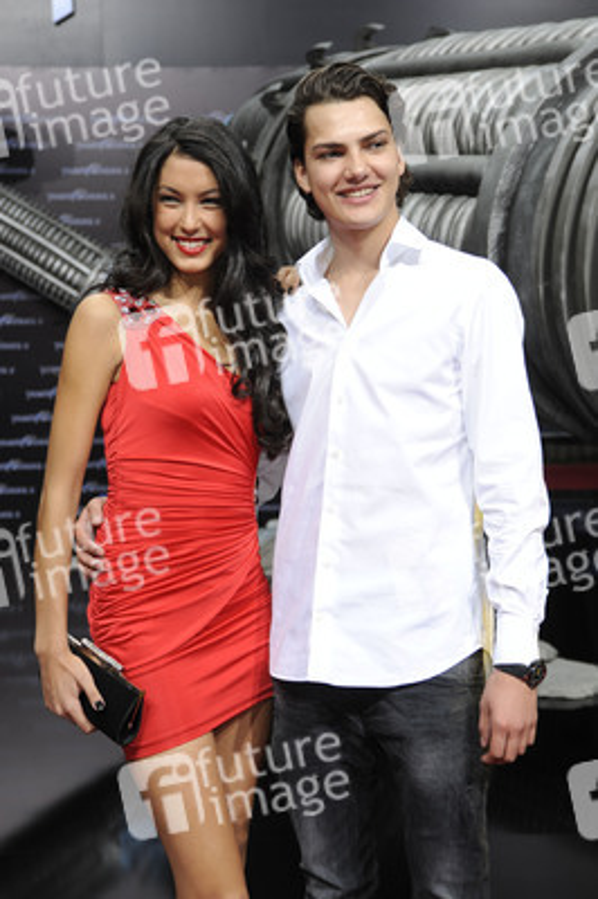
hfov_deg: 23.3
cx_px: 299
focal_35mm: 58
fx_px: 1448
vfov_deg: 34.5
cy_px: 450
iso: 400
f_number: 5.6
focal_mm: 58
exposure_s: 1/200
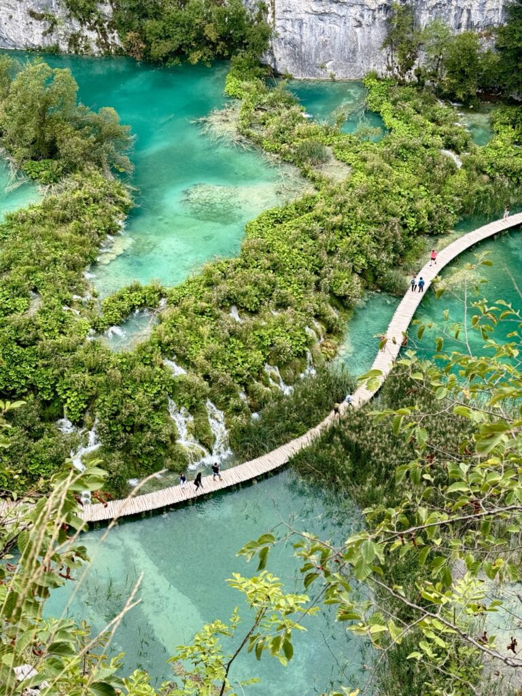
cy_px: 348
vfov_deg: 39.7
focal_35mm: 48
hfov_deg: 30.3
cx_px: 261
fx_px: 965
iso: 50
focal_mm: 6.76
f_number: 1.78
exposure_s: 1/126
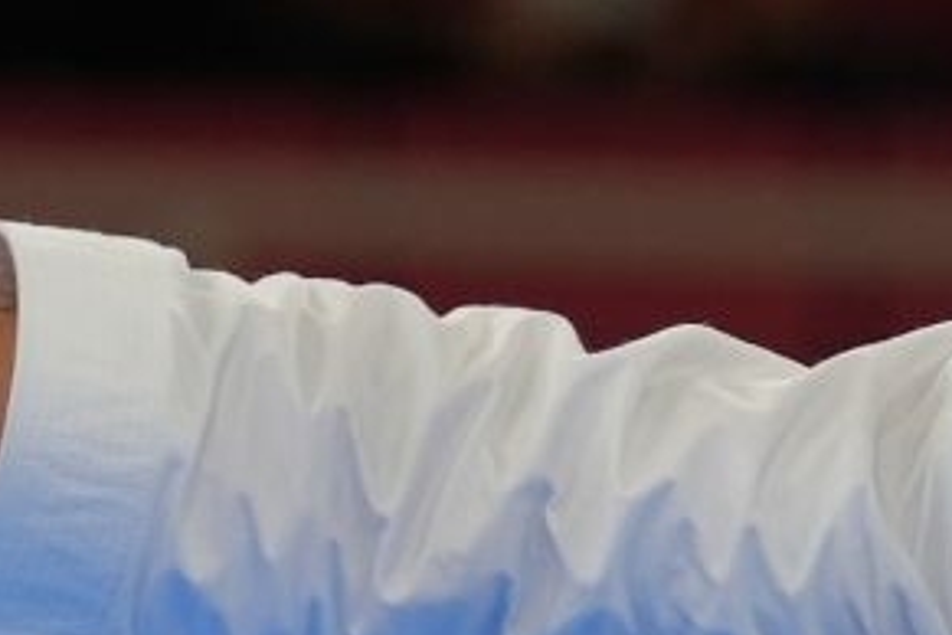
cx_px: 1632
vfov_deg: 0.9
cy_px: 1119
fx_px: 40404
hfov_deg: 1.3
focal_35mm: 1528
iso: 200
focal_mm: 165
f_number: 2.8
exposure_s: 1/500
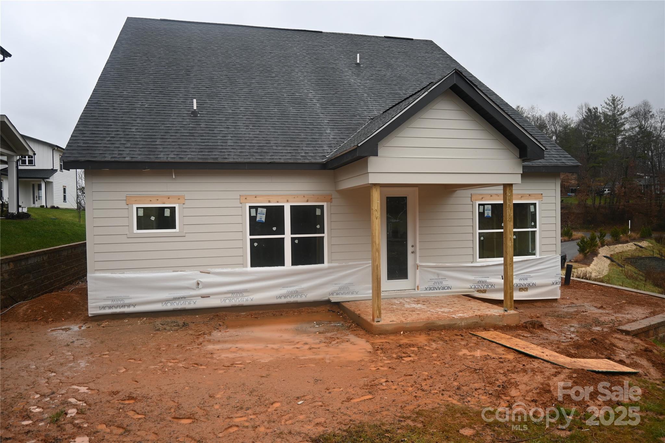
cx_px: 332
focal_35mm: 26
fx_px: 471
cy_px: 222
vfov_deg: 50.4
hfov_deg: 70.4
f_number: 3.5
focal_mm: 17
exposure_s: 1/200
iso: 110
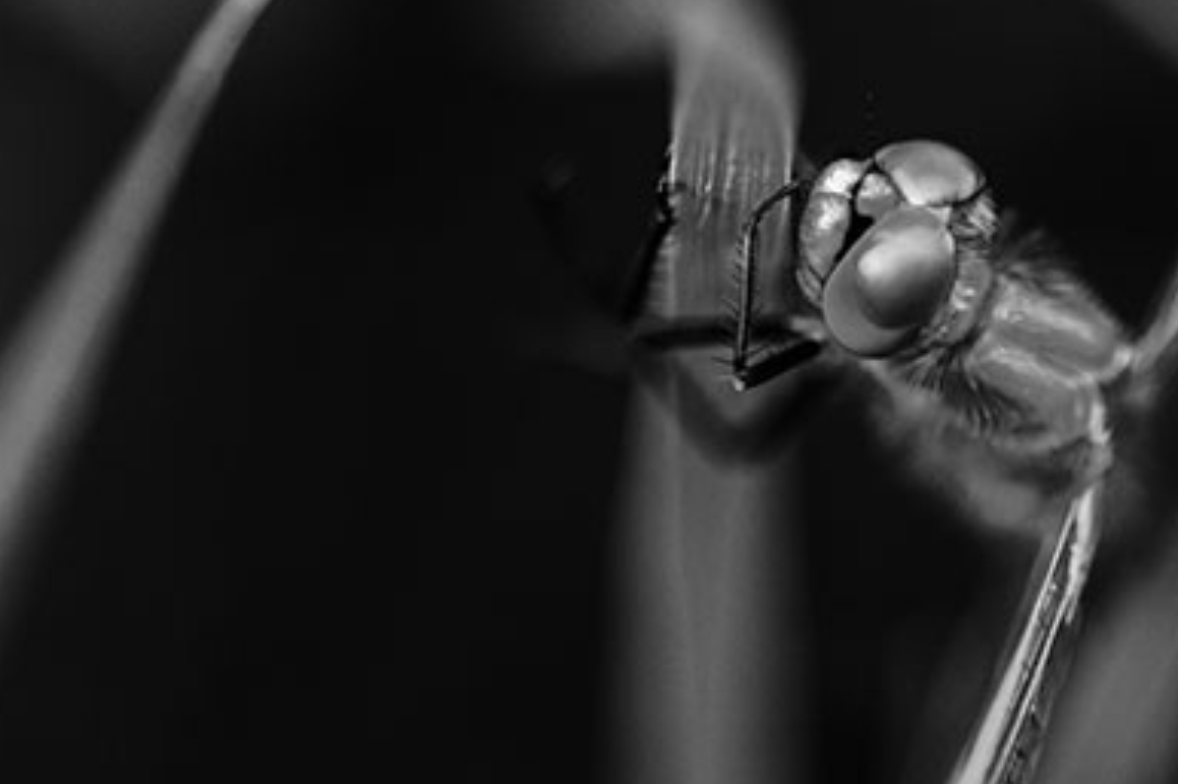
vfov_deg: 5.0
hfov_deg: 7.6
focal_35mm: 272
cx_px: 717
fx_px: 8896
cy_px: 294
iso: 3200
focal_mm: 210
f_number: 8
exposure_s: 1/250
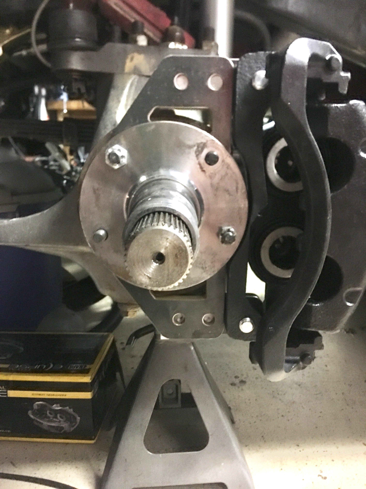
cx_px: 183
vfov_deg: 61.7
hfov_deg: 48.2
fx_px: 409
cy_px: 244
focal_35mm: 29
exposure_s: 1/4
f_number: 2.2
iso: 250
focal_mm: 4.15
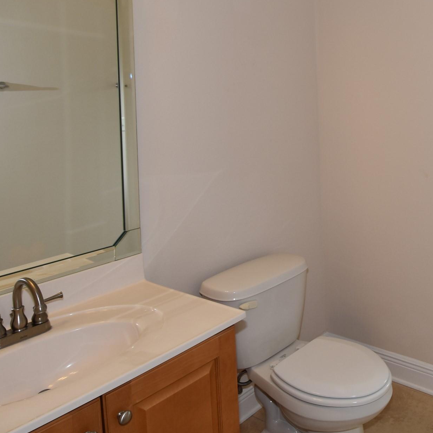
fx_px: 439
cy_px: 106
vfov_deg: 50.3
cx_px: 405
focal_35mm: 31
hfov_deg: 46.3
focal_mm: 10
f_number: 5.6
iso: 200
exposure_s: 1/125
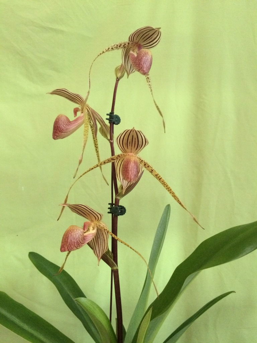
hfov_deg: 48.2
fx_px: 287
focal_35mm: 29
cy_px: 172
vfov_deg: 61.7
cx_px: 128
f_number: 2.2
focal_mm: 4.15
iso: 320
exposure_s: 1/30
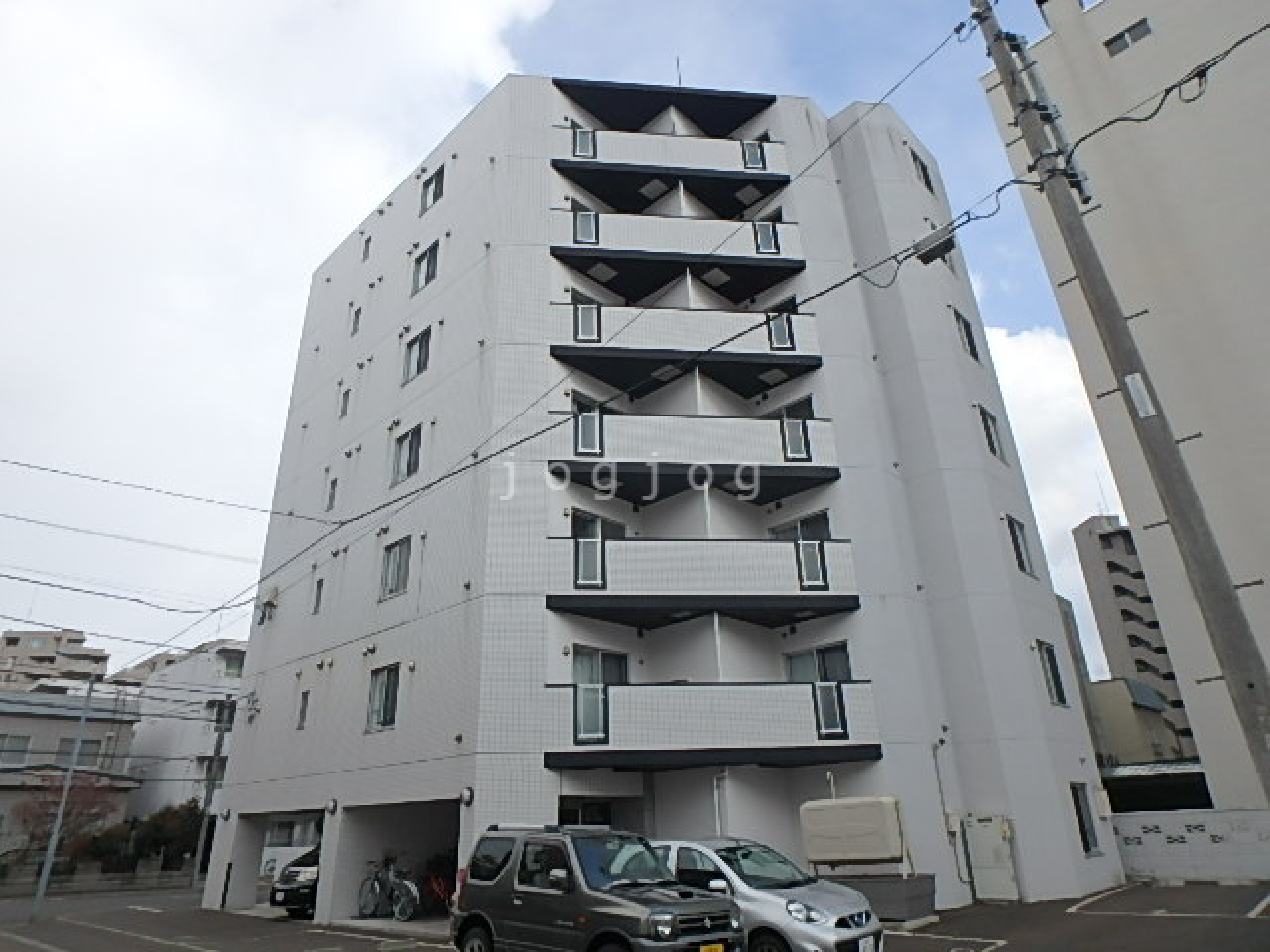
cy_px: 476
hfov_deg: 79.0
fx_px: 770
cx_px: 635
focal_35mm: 21
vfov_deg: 63.4
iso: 125
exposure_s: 1/1000
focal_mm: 3.7
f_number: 3.5
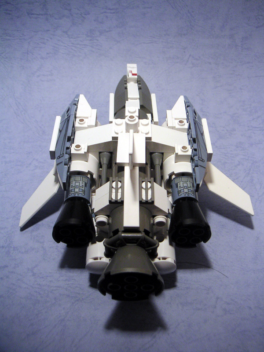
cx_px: 132
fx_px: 386
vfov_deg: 49.0
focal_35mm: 38
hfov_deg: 37.7
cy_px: 176
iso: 80
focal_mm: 6
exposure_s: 1/45
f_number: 2.8
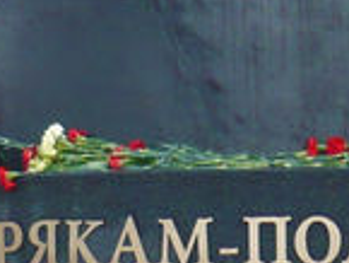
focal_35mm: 353
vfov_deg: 4.2
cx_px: 255
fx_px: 3562
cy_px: -123
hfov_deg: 5.6
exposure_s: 1/160
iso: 100
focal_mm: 8.3
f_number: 3.4
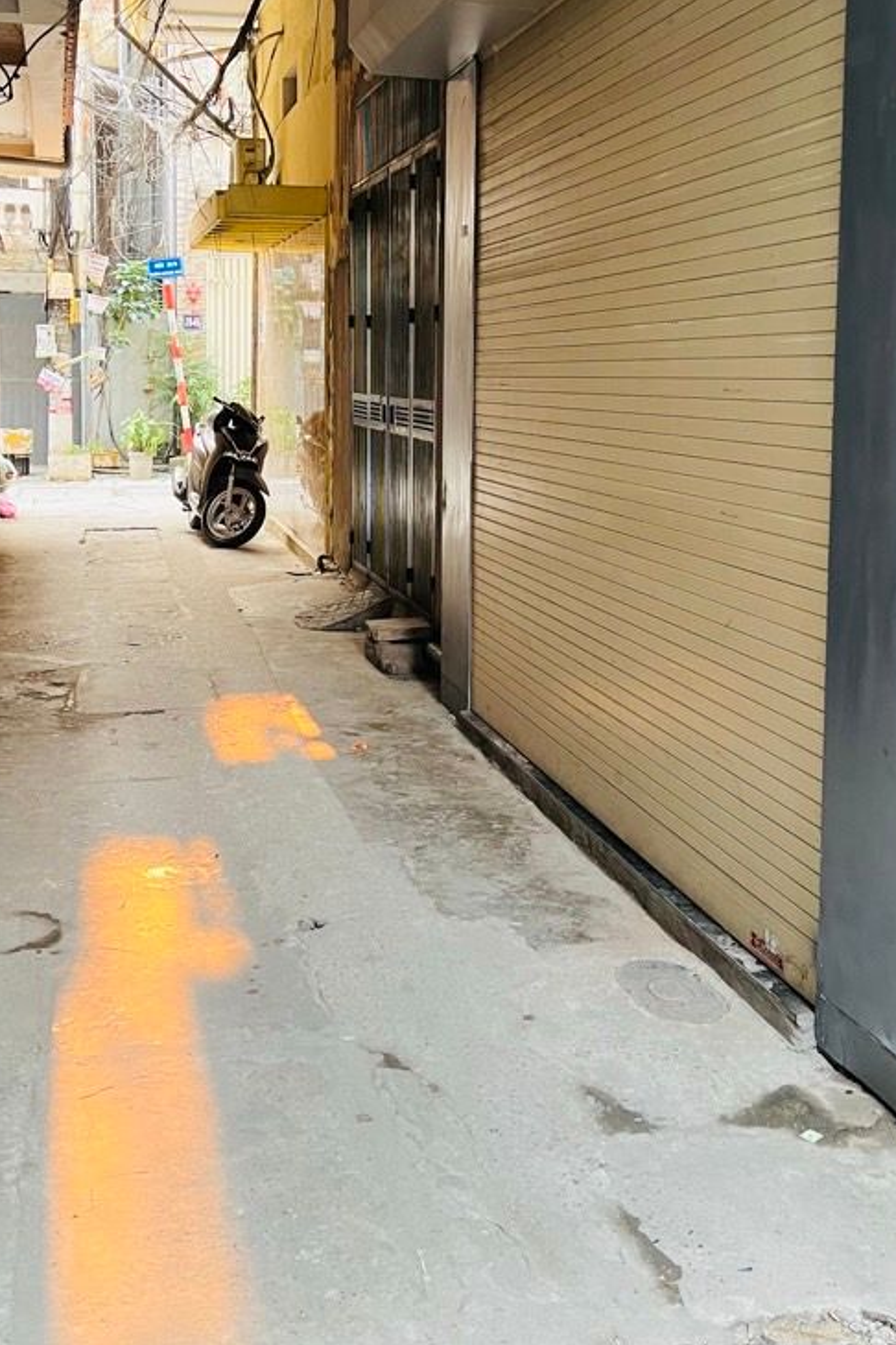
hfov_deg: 35.0
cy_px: 465
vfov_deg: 49.9
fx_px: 1419
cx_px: 383
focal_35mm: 38
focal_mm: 5.7
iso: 200
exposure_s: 1/60
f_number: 1.5
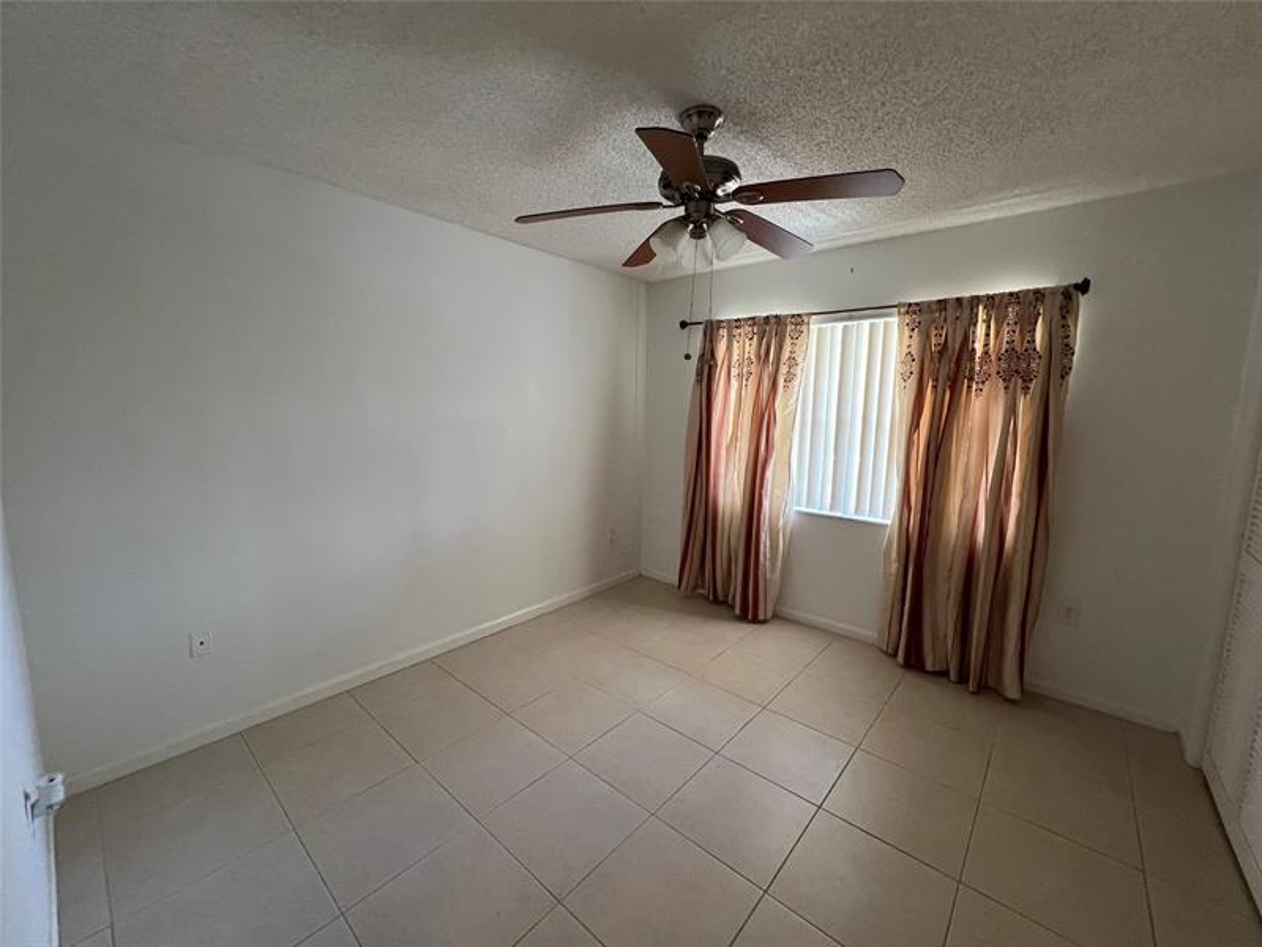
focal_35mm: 13
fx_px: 474
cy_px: 474
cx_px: 631
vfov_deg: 89.9
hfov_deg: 106.2
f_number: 1.8
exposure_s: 1/60
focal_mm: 1.57
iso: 125
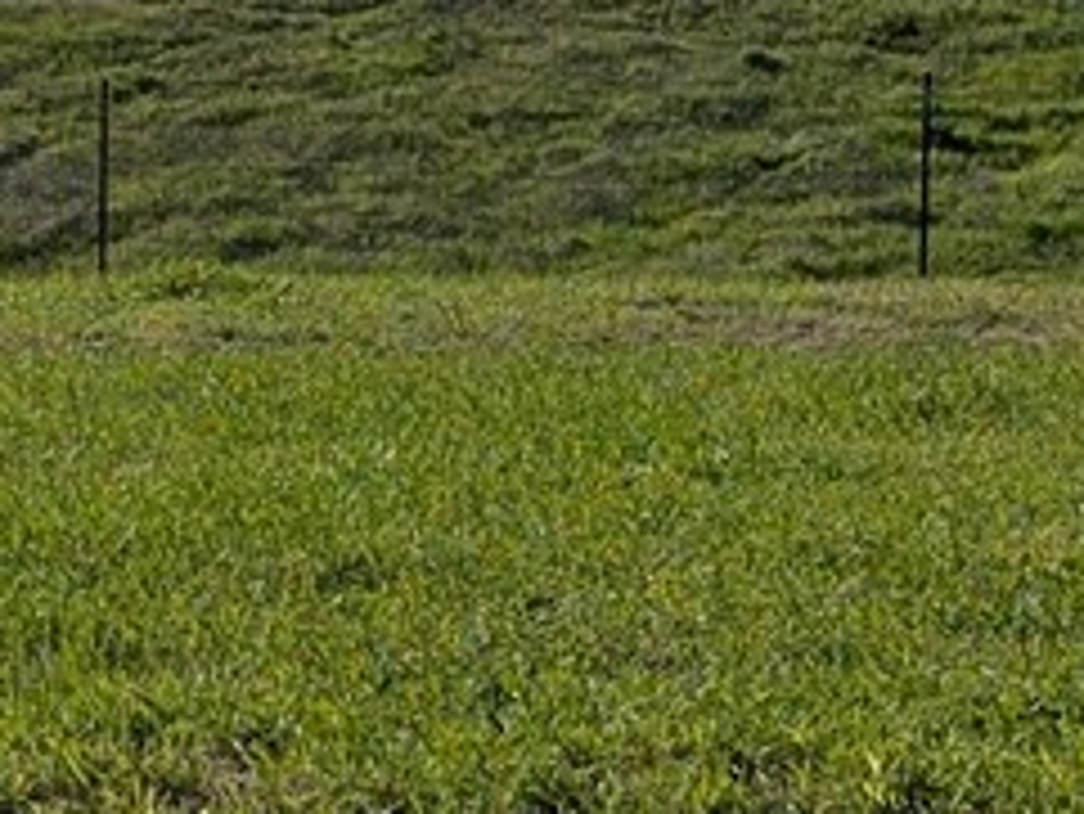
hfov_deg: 9.5
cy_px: -72
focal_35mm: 208
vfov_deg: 7.1
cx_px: 254
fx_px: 6517
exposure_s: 1/1372
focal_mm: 6.9
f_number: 1.68
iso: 21
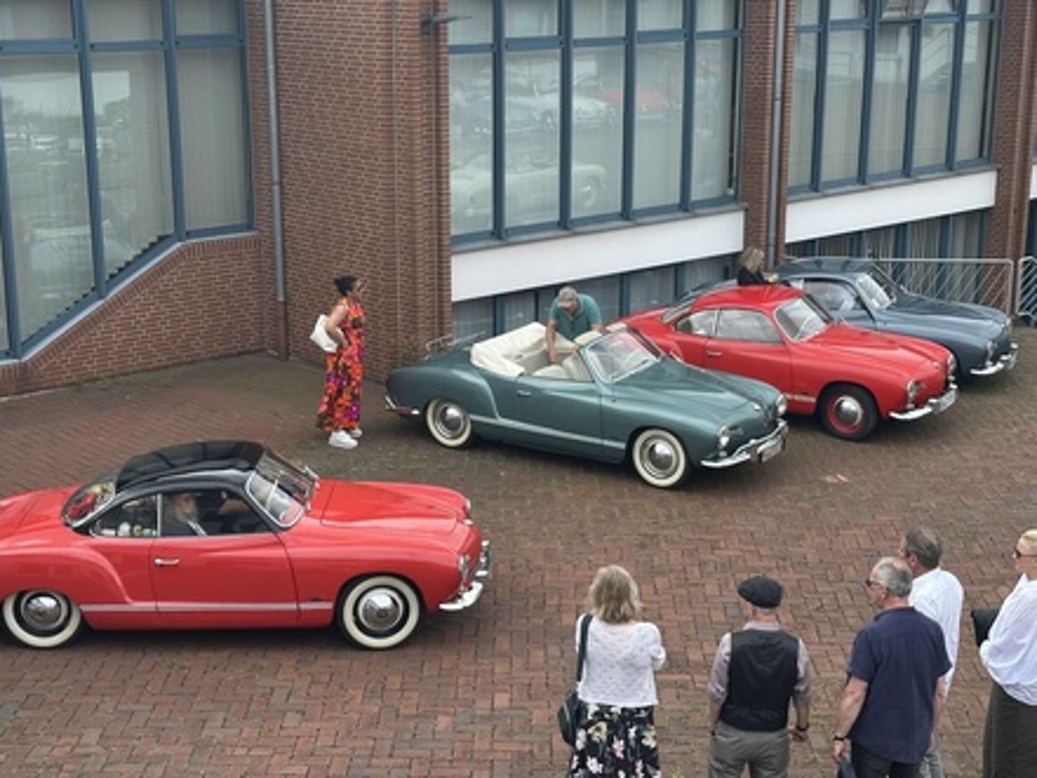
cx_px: 497
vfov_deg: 25.2
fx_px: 1738
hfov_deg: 33.2
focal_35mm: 58
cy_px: 383
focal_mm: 6.86
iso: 64
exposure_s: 1/1613
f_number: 1.78
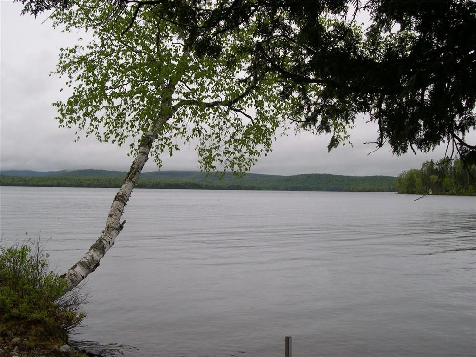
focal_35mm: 38
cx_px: 238
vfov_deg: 37.7
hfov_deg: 49.0
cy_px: 178
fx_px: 523
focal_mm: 8
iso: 100
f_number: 7.6
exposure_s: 1/120
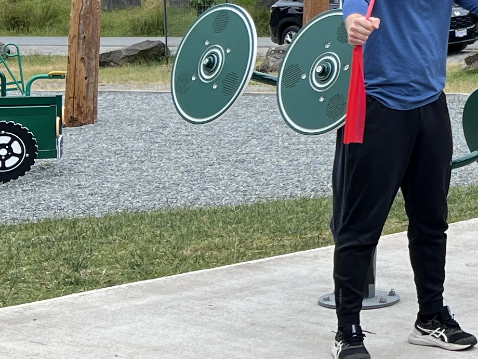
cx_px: 800
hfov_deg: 15.4
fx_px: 1574
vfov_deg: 12.8
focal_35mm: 114
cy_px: -10
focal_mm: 5.7
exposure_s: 1/1224
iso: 50
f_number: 1.5
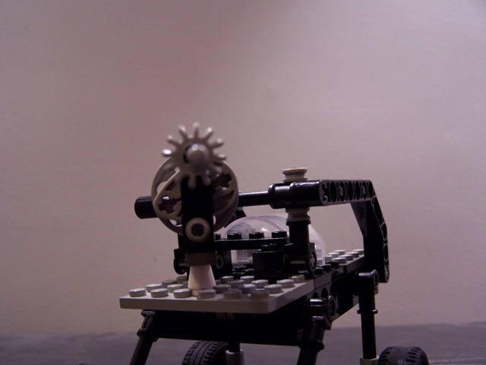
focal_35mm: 38
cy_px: 182
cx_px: 243
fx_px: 534
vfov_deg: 37.7
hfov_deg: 49.0
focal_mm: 6.3
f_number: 2.8
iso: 140
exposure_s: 1/20
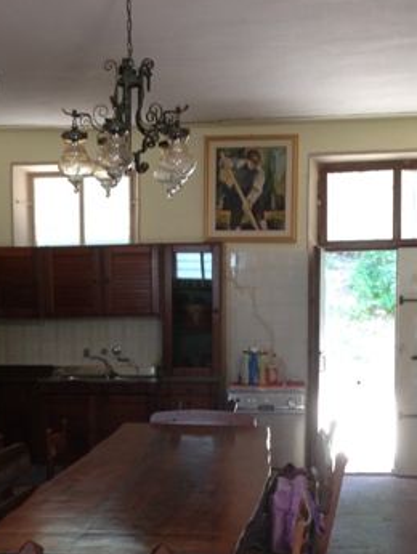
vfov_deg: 31.4
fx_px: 979
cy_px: 363
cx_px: 186
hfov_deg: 24.0
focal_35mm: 61
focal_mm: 4.13
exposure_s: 1/20
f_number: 2.4
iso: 50
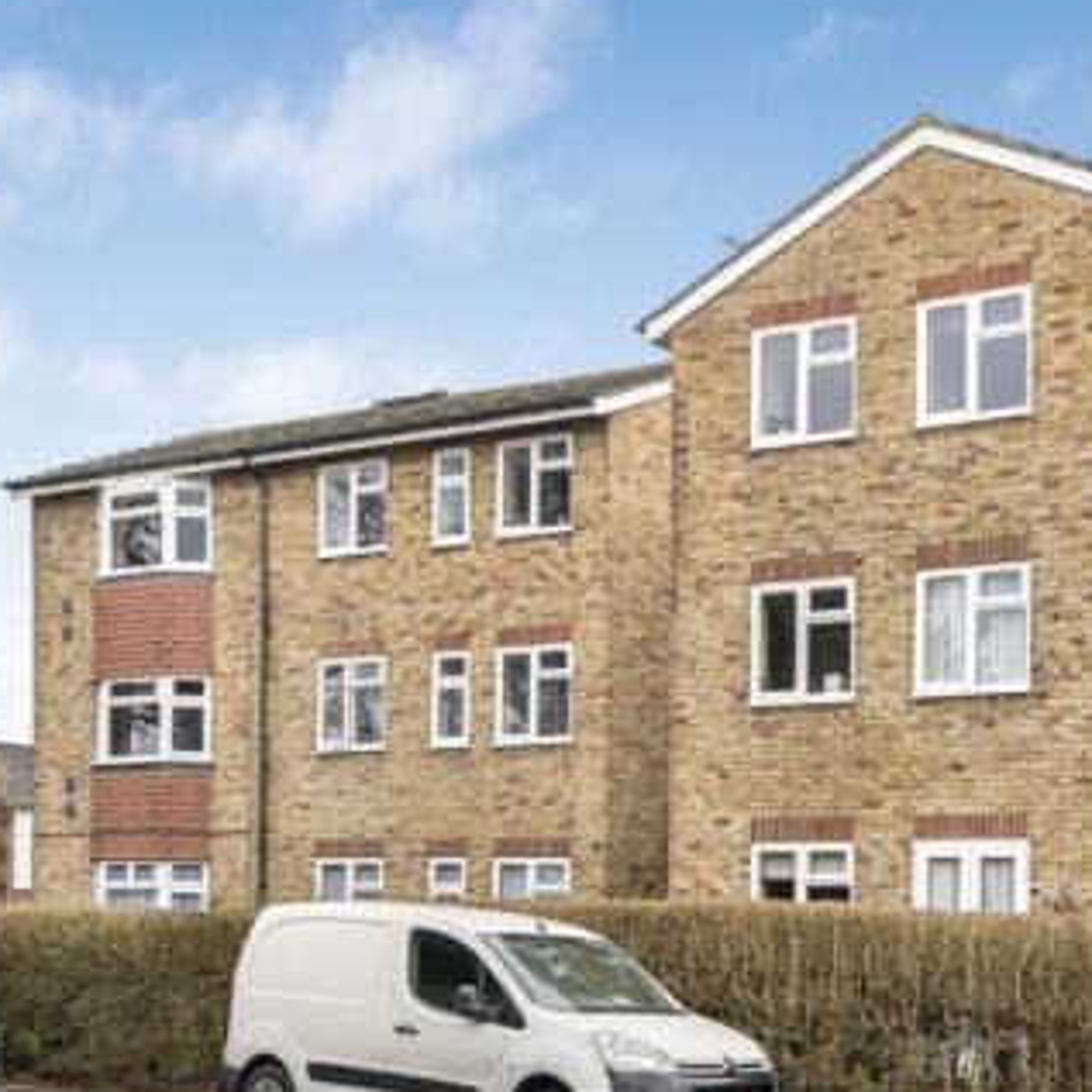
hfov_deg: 32.4
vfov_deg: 33.3
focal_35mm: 51
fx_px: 1820
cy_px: 649
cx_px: 887
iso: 400
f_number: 8
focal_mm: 29
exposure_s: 1/60
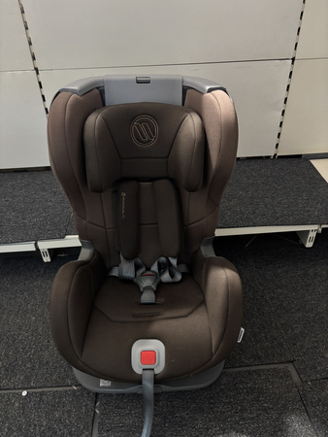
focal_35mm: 26
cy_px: 218
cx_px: 164
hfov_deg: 53.1
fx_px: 328
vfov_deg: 67.3
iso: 640
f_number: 1.6
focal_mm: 5.96
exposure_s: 1/25
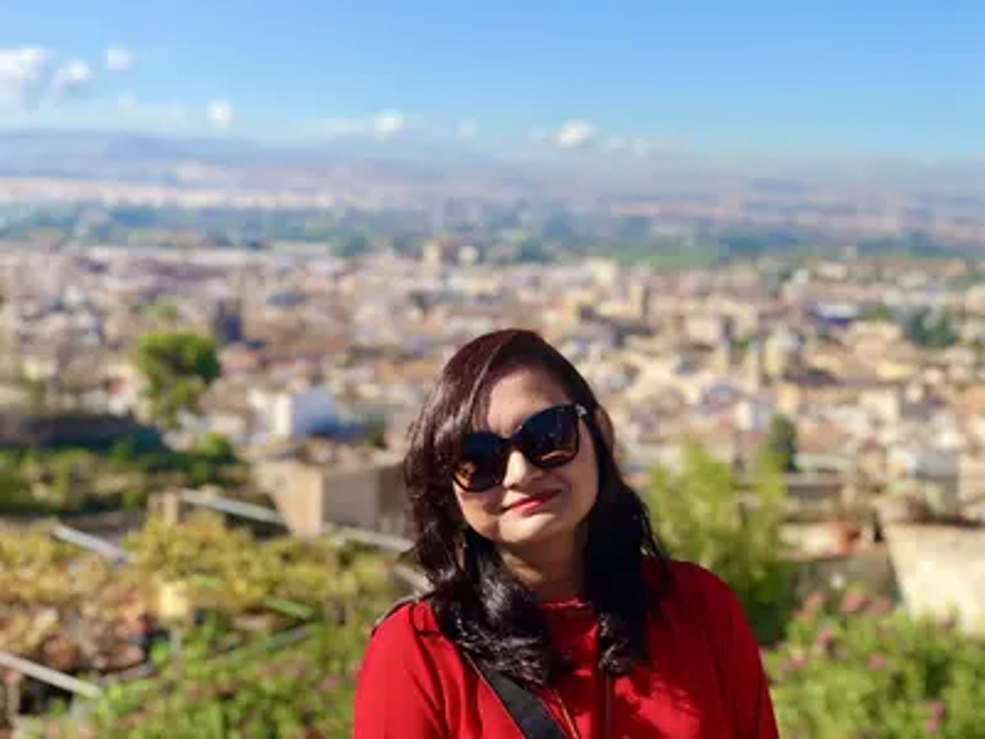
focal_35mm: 57
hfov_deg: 33.8
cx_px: 492
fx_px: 1622
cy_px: 370
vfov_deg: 25.7
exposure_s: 1/227
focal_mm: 6.6
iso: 20
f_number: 2.8
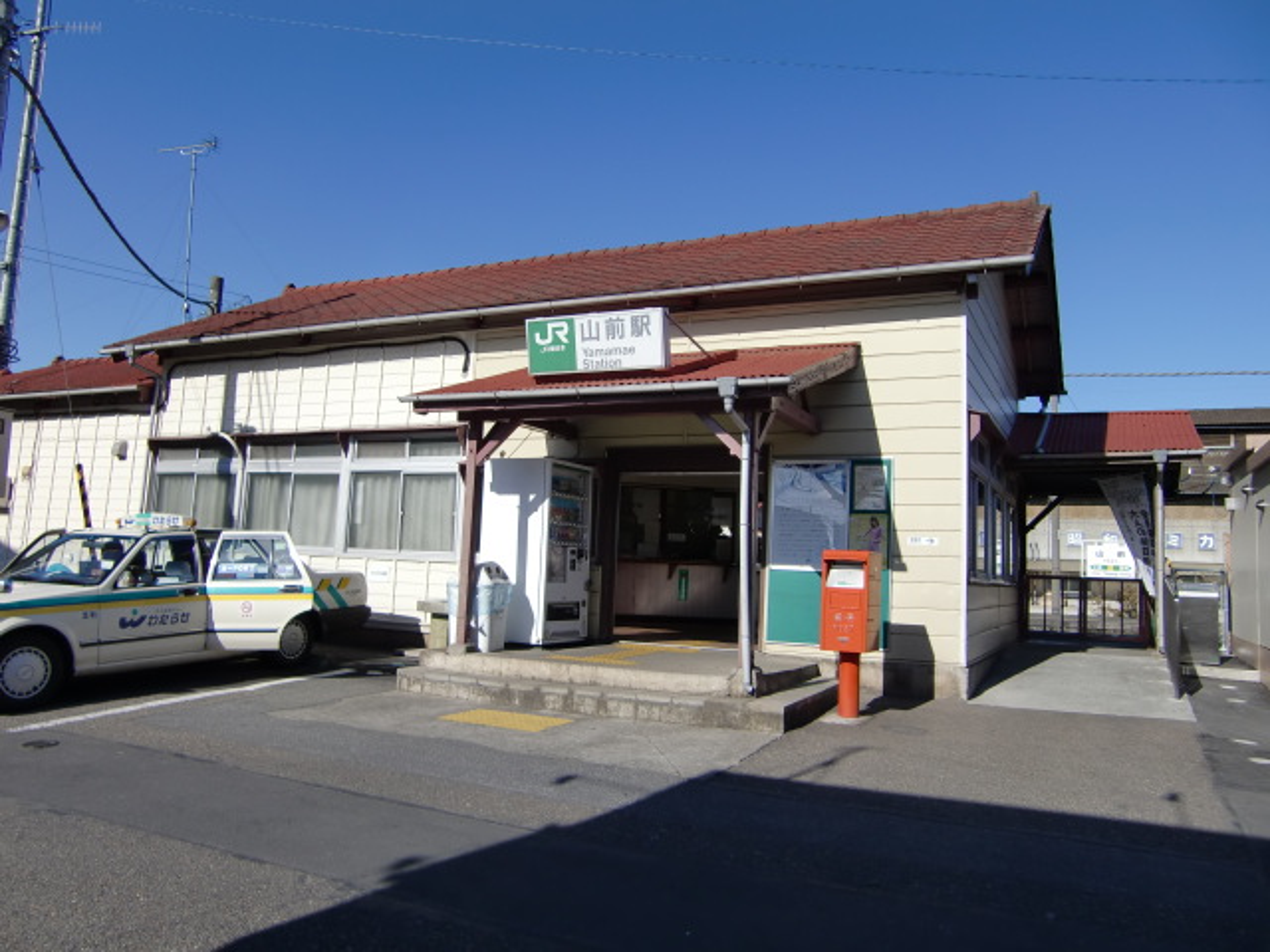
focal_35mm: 28
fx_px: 1027
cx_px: 635
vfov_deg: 49.7
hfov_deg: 63.4
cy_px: 476
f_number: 7
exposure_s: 1/250
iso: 64
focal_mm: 4.9
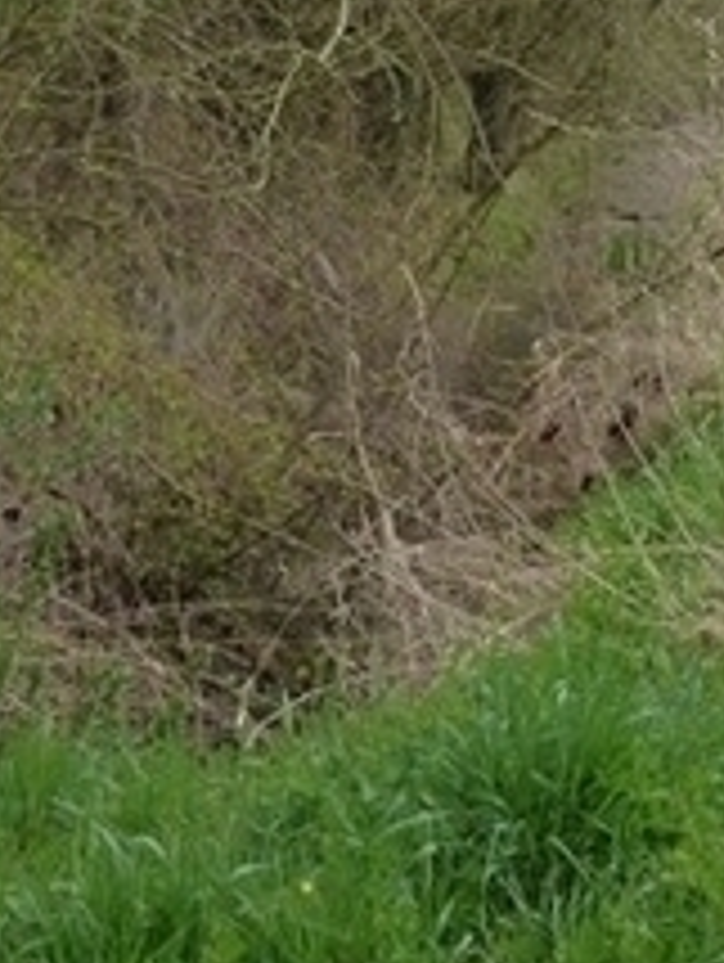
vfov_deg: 25.6
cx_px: 558
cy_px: -104
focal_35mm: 70
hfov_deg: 20.9
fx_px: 1948
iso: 125
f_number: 5.6
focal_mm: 4.5
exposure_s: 1/250
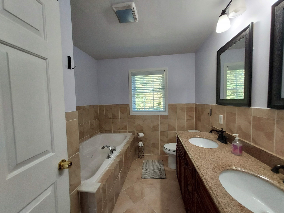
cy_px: 106
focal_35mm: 13
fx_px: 107
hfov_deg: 106.2
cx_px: 142
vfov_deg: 89.9
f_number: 2.2
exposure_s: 1/60
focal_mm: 1.42
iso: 100
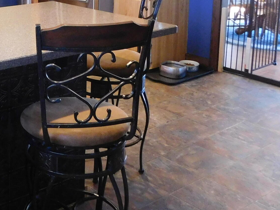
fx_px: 493
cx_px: 1
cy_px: -6
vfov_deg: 22.9
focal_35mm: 61
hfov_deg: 29.6
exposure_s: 1/25
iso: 400
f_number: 3
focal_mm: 4
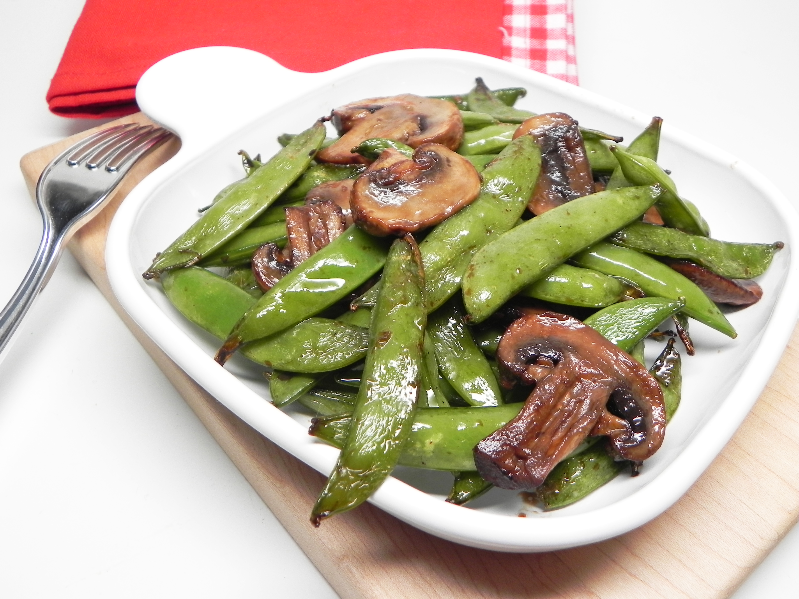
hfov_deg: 55.4
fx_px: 762
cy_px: 300
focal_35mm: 33
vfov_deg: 42.9
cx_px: 400
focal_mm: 5.9
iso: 161
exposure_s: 1/31.6
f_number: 2.8
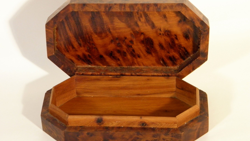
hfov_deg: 18.5
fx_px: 769
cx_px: 125
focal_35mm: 116
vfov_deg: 10.4
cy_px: 70
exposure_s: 1/8
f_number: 4.7
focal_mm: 19
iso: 250
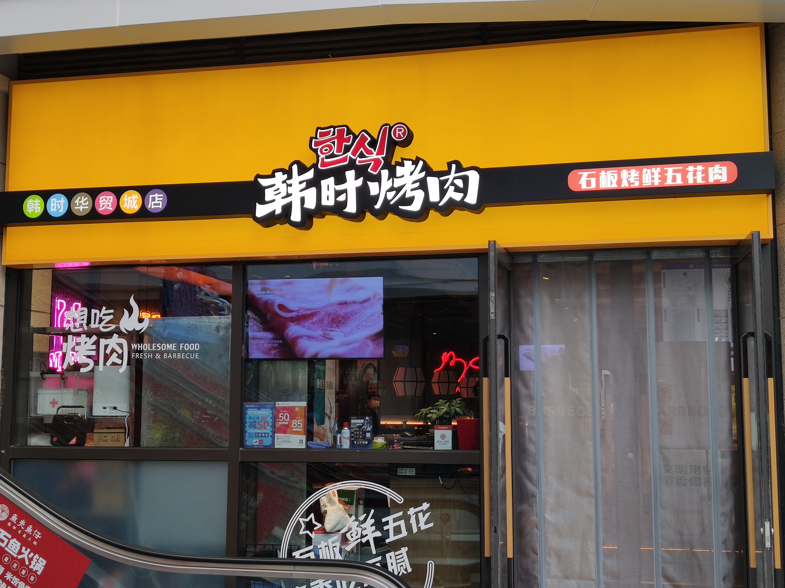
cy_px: 294
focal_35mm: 41
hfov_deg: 45.8
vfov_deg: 35.1
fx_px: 930
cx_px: 392
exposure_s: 1/100
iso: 124
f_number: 1.75
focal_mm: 4.75
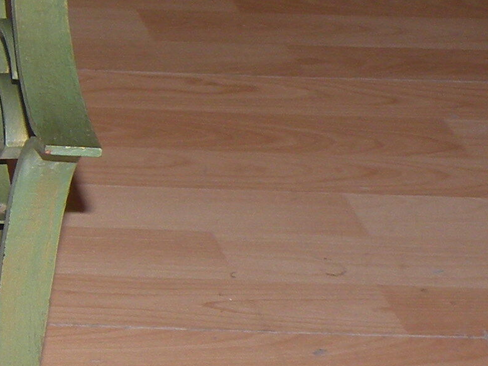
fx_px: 2185
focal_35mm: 155
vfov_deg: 9.6
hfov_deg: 11.3
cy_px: 107
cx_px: -559
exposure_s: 1/60
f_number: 3.2
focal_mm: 5.8
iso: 64
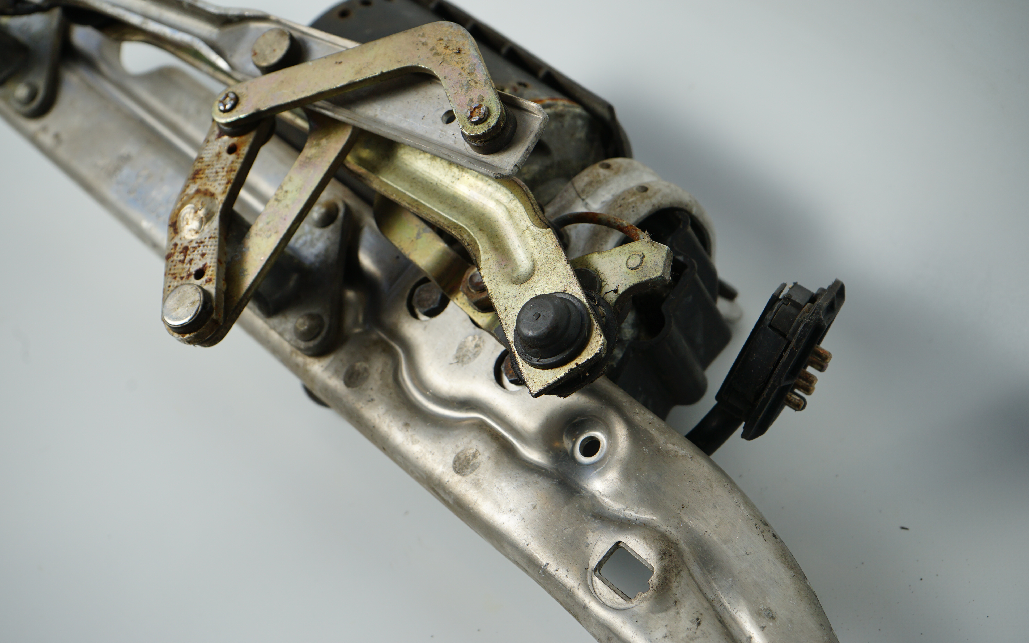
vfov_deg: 19.4
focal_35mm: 67
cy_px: 315
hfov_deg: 30.6
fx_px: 1879
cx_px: 511
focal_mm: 65
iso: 200
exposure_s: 1/200
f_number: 7.1
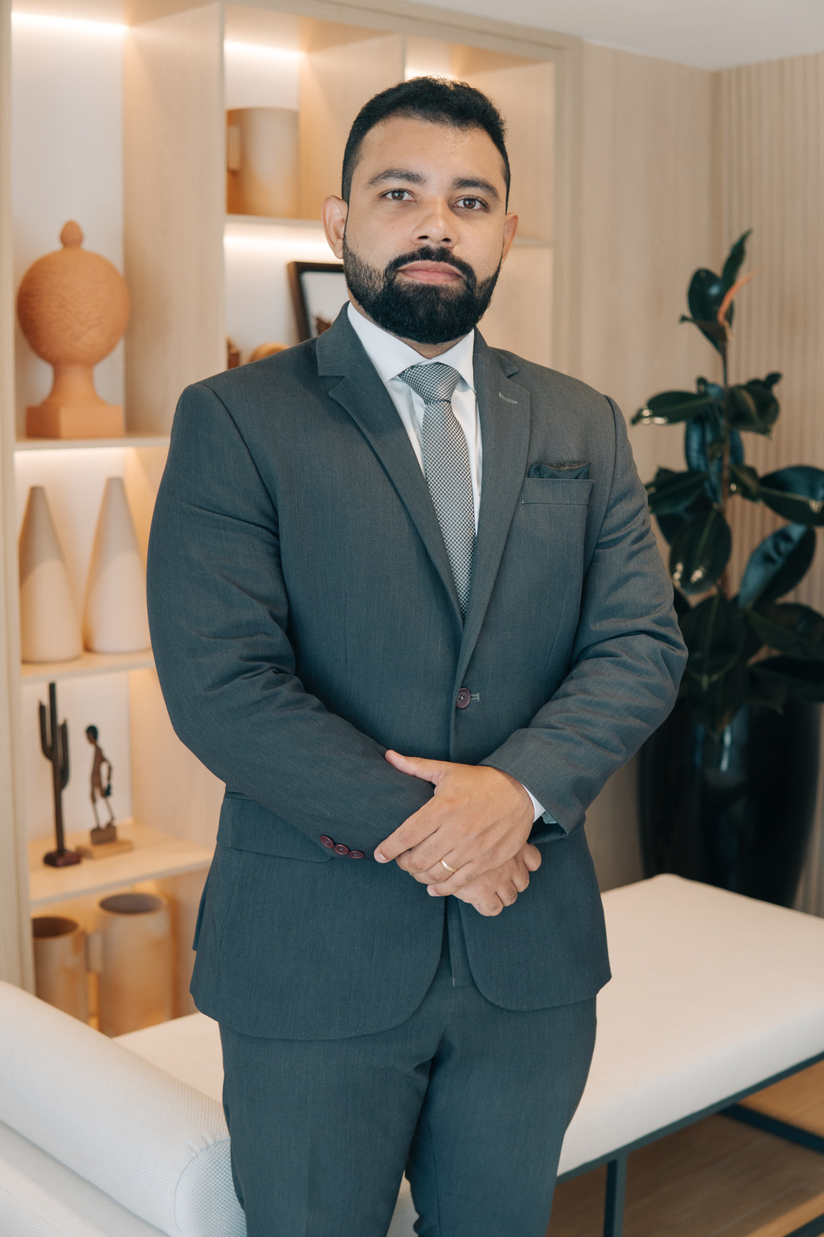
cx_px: 412
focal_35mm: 45
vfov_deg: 43.6
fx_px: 1545
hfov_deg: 29.9
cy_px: 618
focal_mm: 30
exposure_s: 1/100
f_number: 2.8
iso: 125
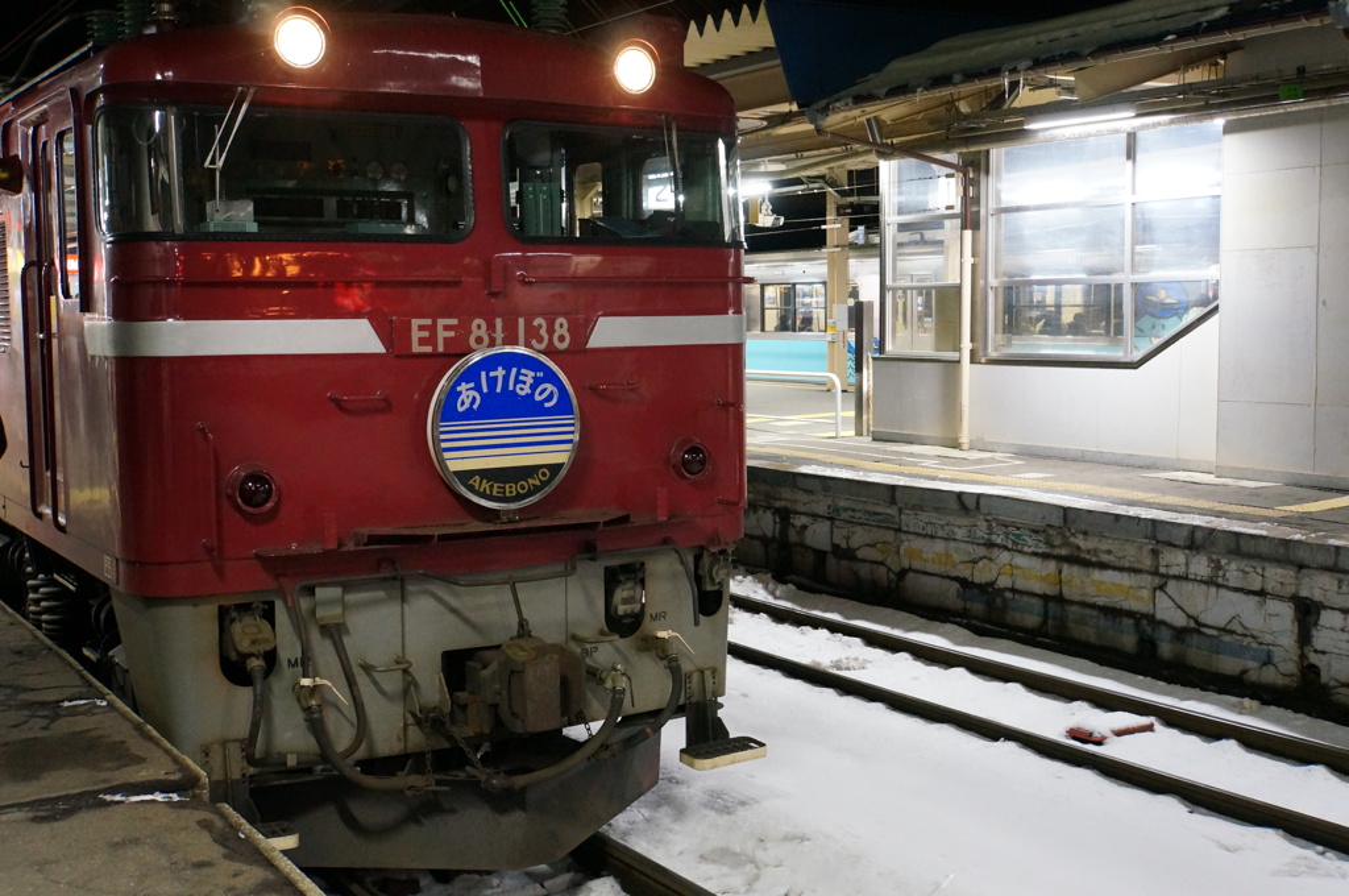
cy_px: 448
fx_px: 1561
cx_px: 674
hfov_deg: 46.7
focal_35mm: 42
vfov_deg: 32.0
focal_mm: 27.8
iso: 3200
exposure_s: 1/40
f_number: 4
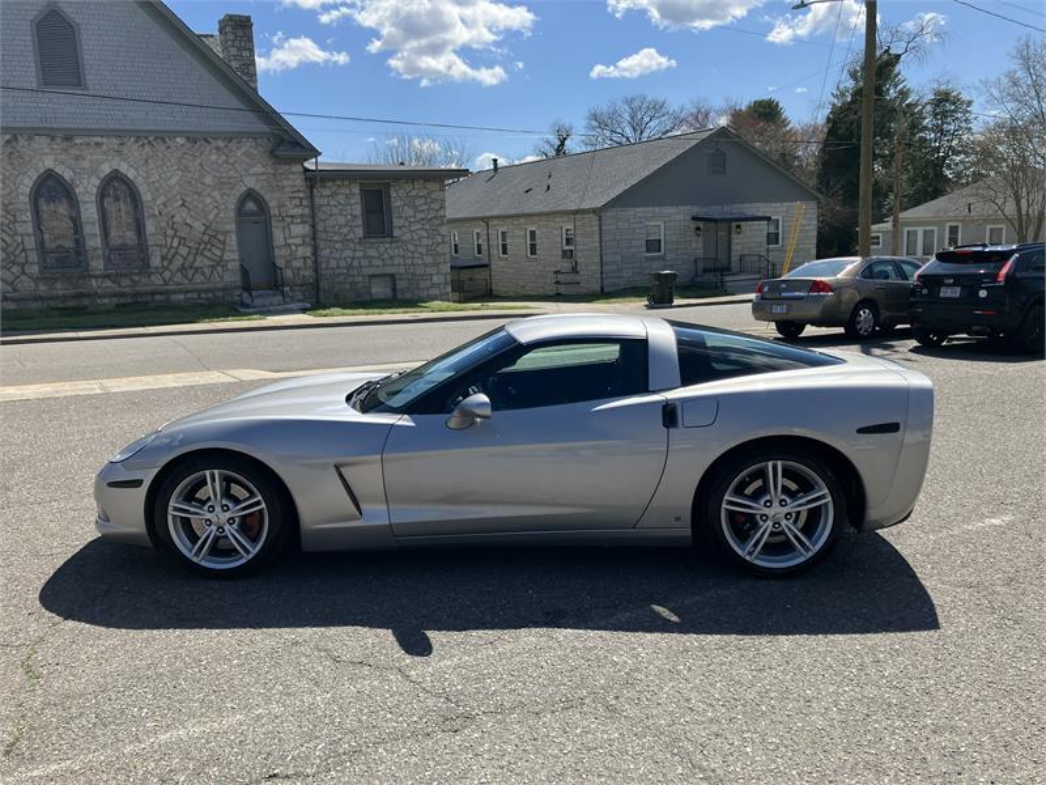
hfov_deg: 63.4
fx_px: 846
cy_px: 392
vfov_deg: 49.7
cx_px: 523
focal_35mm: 28
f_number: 1.8
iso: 32
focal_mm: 3.99
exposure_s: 1/1621
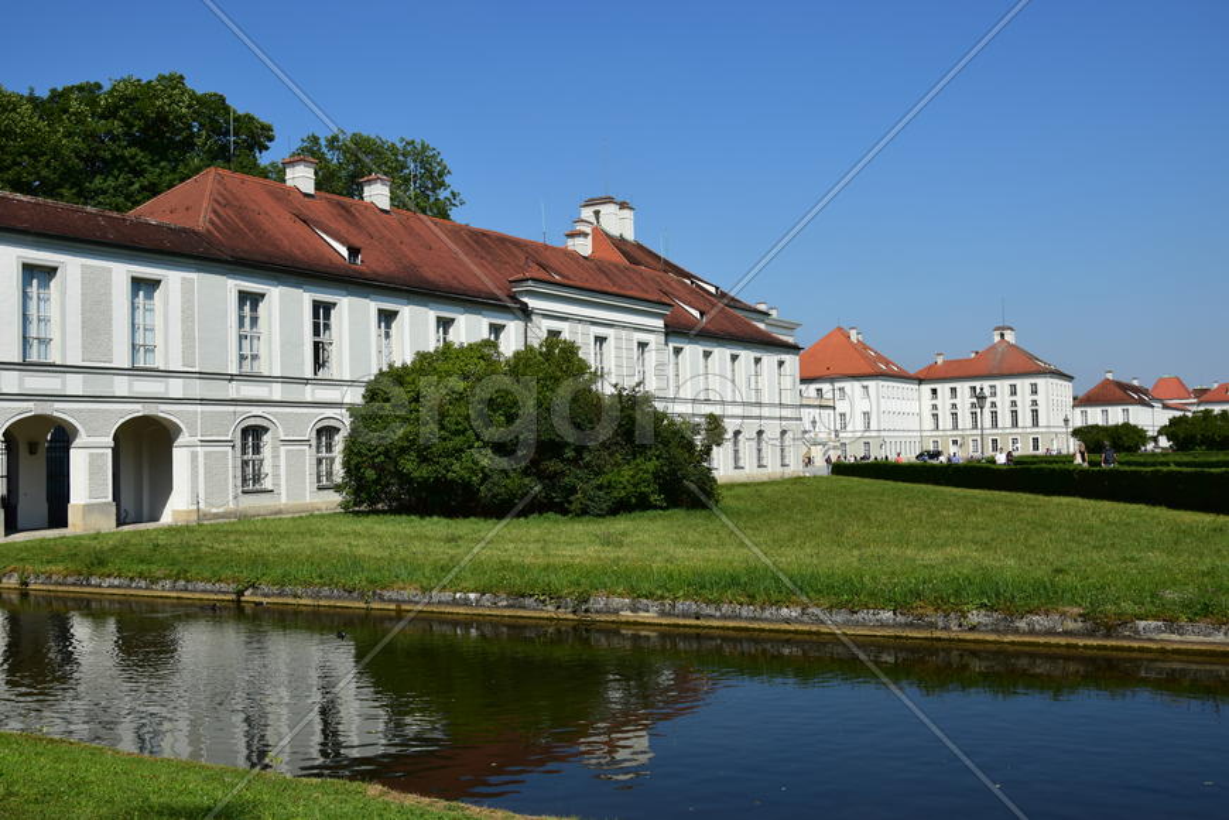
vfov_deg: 36.9
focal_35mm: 36
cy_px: 410
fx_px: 1229
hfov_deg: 53.1
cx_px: 614
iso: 100
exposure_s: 1/250
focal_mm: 24
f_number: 9
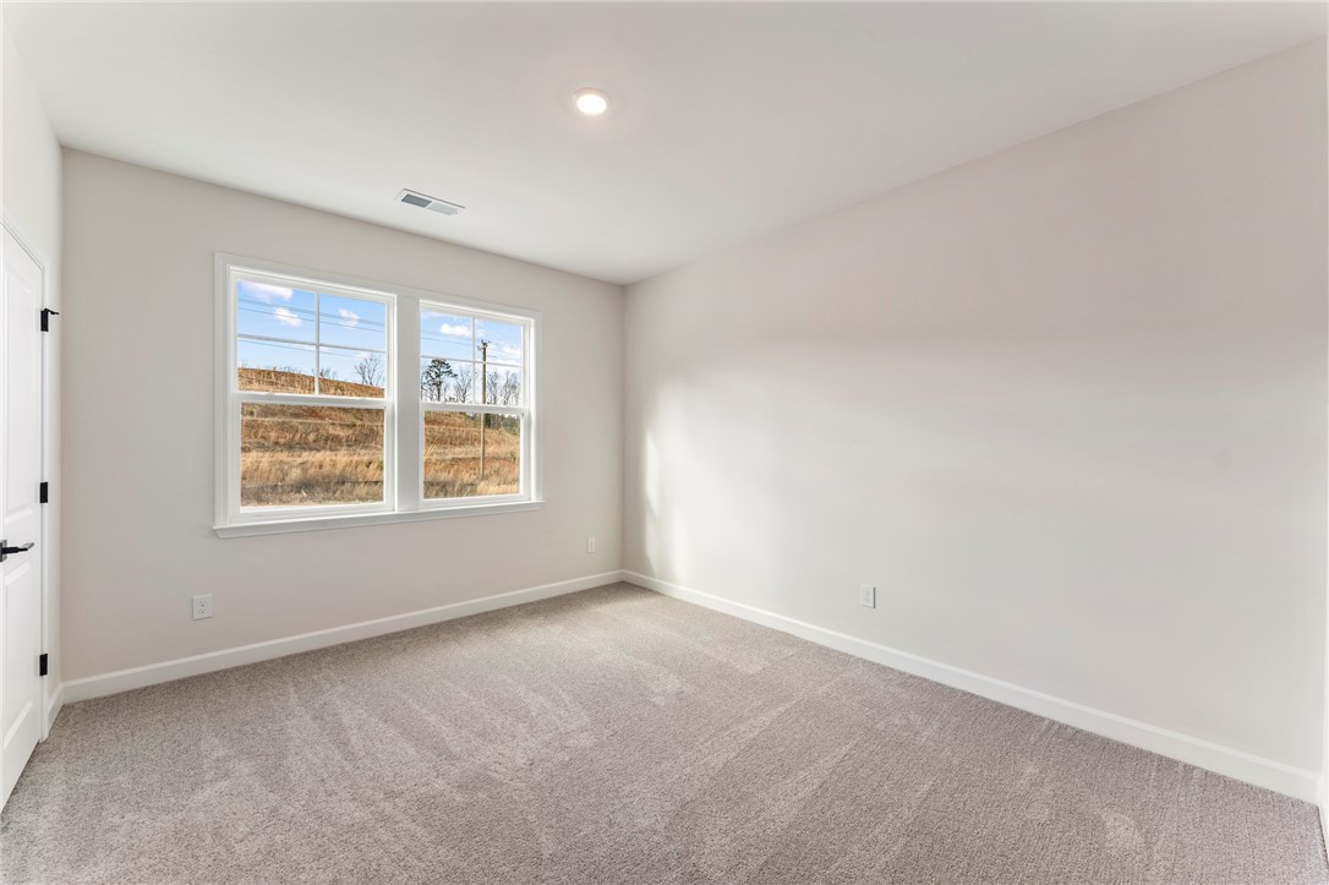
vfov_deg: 81.2
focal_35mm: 14
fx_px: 517
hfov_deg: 104.3
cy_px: 442
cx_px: 664
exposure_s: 1/8
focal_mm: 14
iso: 400
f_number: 6.3
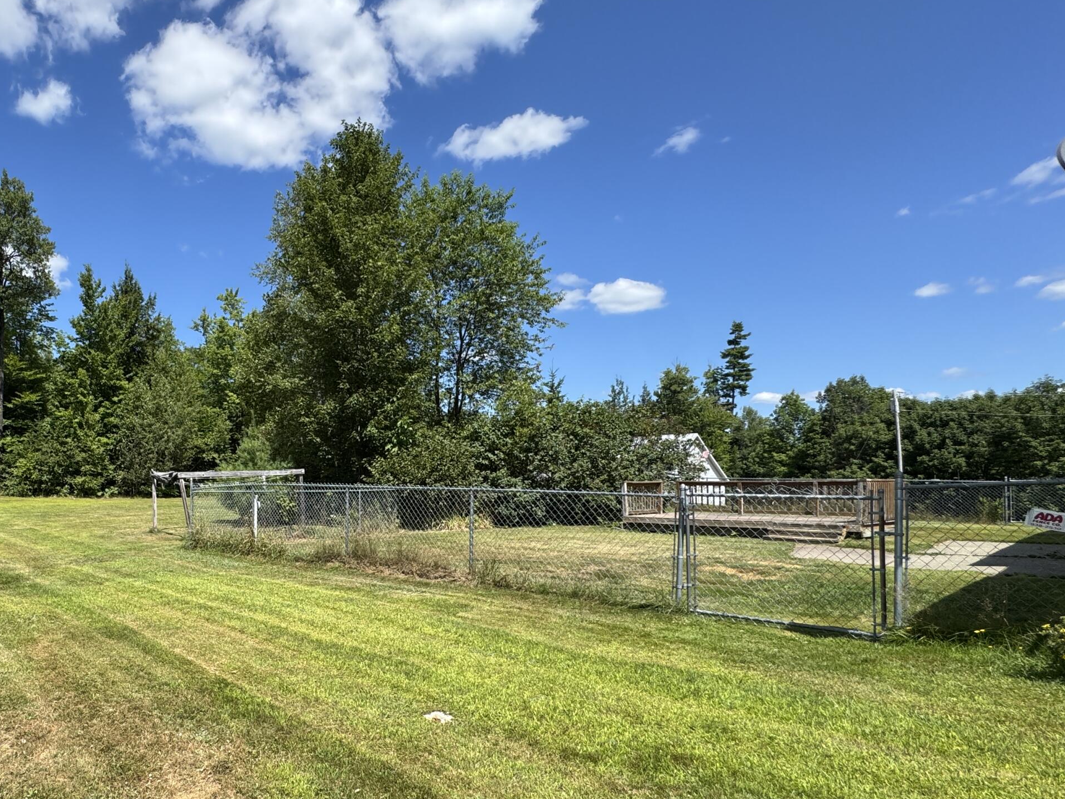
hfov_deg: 72.0
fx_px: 677
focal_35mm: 22
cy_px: 469
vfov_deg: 60.7
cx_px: 287
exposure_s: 1/1217
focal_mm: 2.22
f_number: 2.2
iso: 50
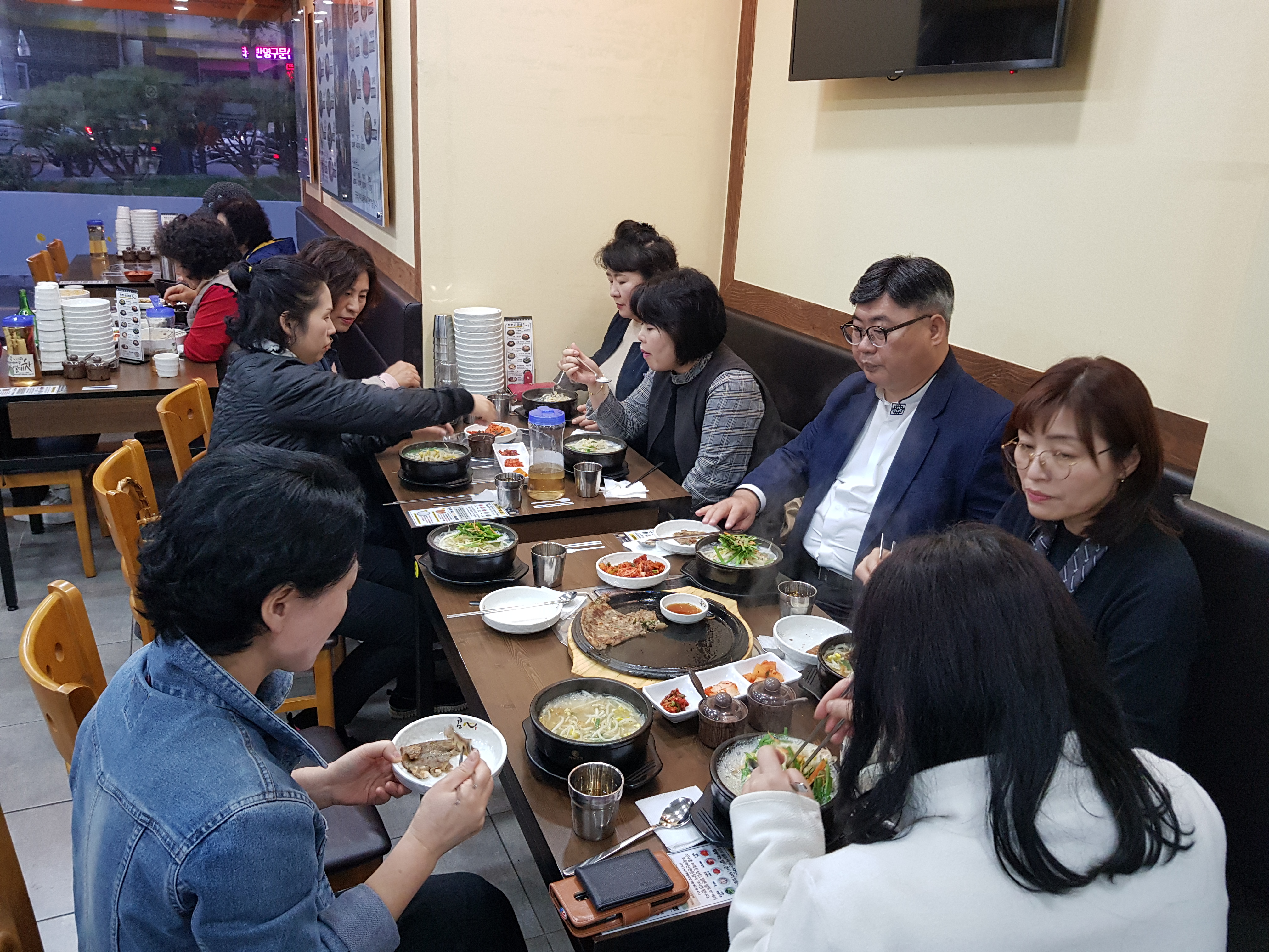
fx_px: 953
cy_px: 476
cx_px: 634
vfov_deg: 53.1
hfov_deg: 67.3
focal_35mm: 26
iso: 200
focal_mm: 4.2
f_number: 1.7
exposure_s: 1/40
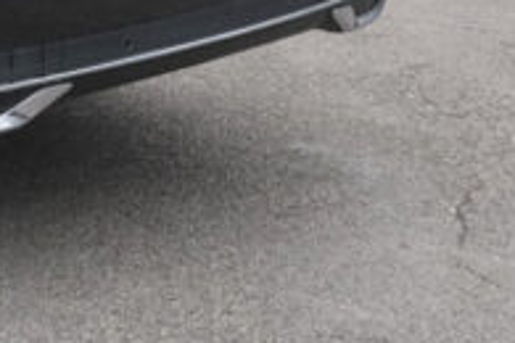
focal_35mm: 184
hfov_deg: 10.3
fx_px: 2632
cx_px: -494
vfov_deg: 7.2
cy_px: -289
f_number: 9
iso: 2000
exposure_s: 1/320
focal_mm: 23.5
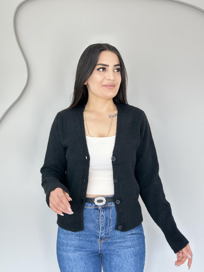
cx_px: 102
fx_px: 377
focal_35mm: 48
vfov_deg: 39.7
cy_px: 136
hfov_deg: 30.3
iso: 80
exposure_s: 1/100
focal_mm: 6.86
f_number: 1.78
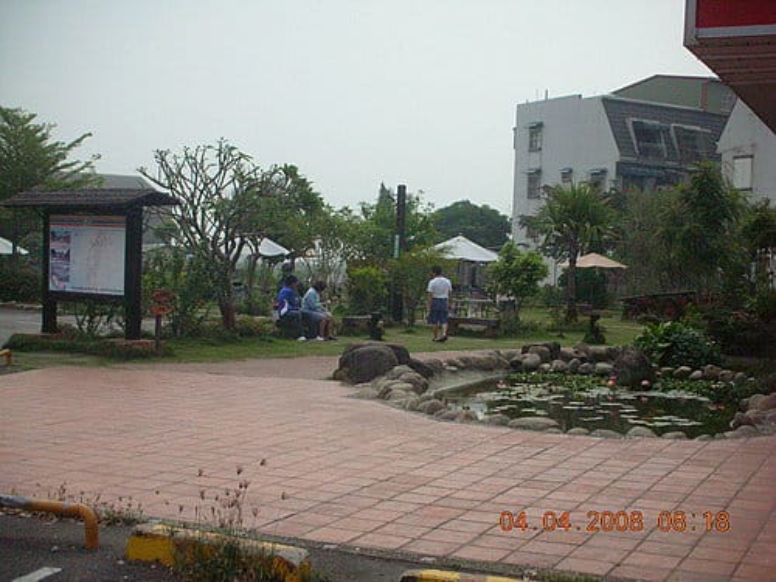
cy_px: 291
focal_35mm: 53
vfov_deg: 27.5
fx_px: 1188
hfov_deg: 36.2
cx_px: 388
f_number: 10.5
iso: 400
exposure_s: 1/350
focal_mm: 8.8
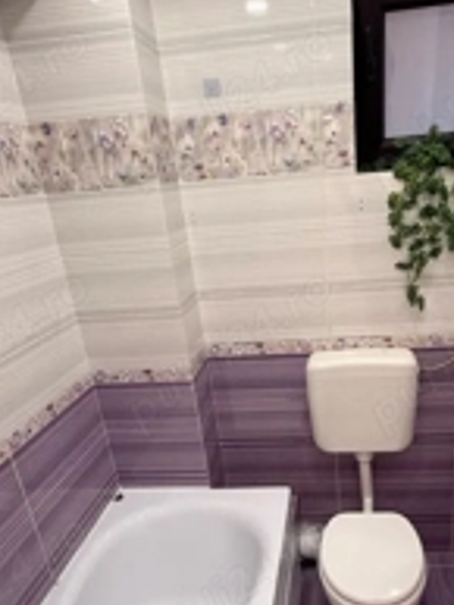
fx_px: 507
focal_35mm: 29
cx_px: 291
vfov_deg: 60.6
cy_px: 389
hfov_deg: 47.7
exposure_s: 1/100
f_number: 2.2
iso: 160
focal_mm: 2.22
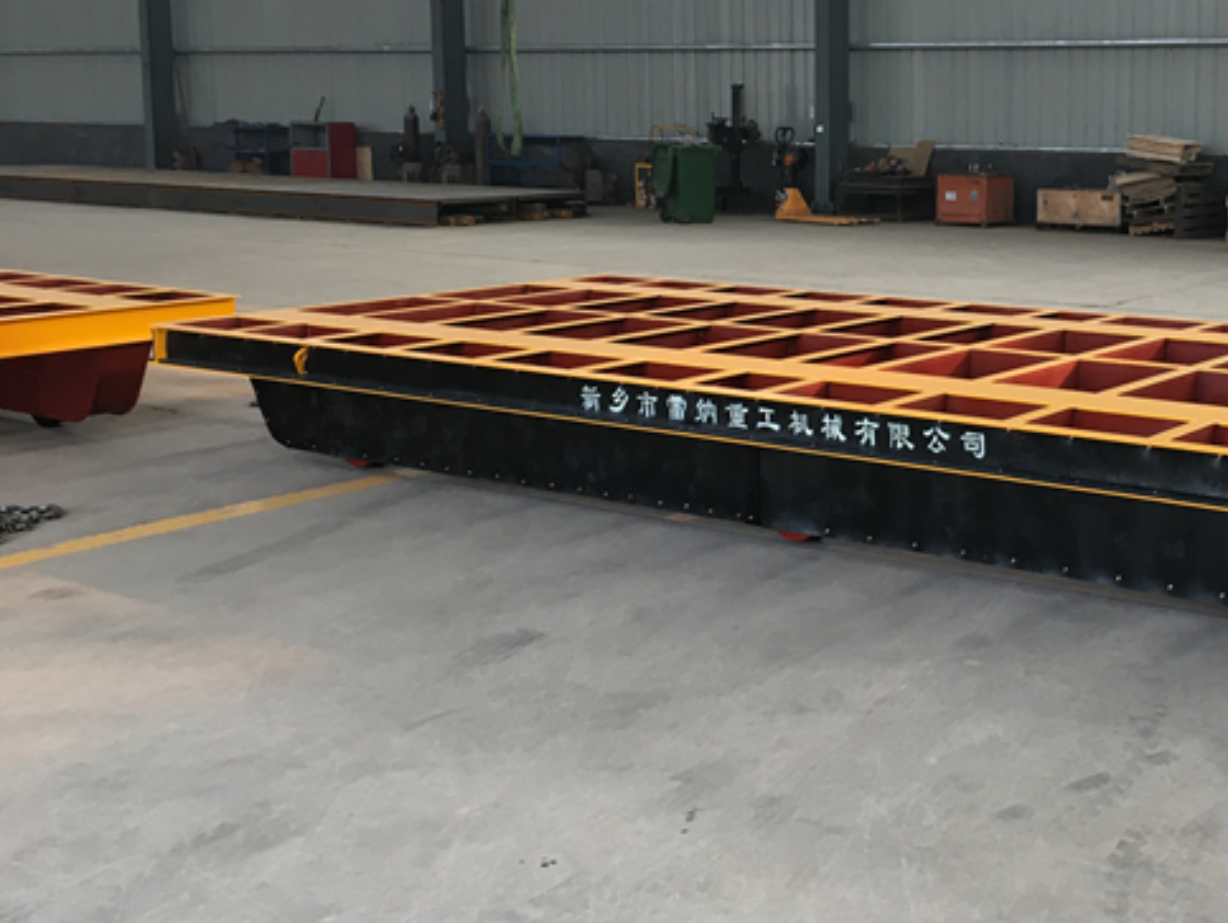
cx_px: 1009
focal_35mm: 48
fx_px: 1704
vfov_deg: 30.1
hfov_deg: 38.0
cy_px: 315
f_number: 2.2
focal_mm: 4.15
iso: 32
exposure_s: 1/33
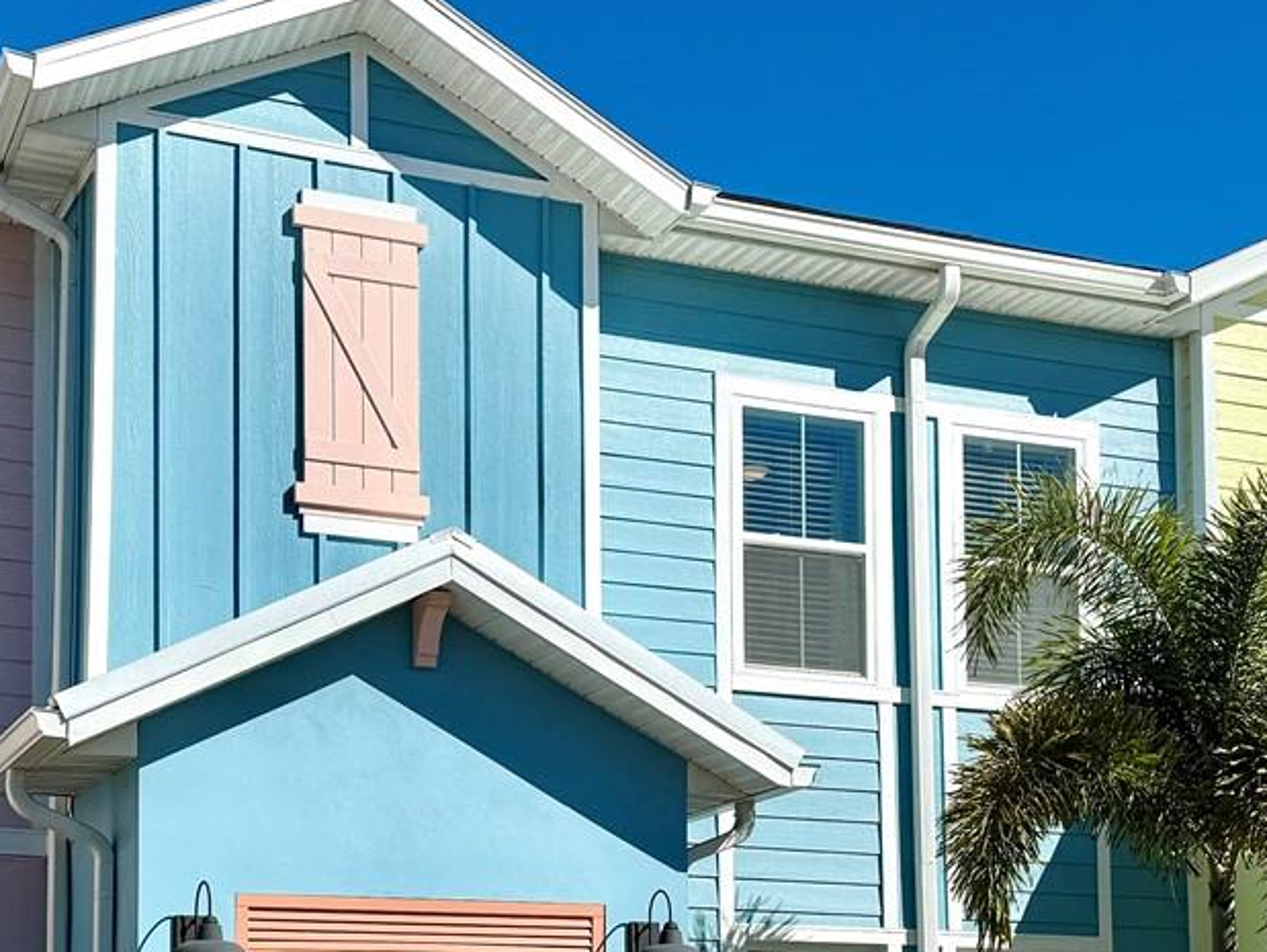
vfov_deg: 22.9
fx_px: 2271
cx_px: 567
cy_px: 919
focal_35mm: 62
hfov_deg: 31.2
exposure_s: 1/10309
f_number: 1.78
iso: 80
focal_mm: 6.76
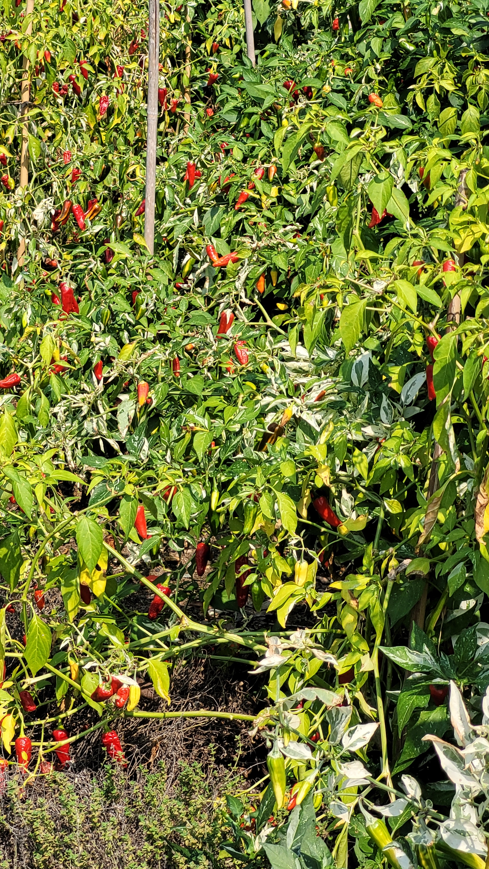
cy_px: 408
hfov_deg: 12.1
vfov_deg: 21.4
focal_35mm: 100
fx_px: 2305
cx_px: 133
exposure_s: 1/852
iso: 25
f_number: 2.4
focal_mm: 7.12
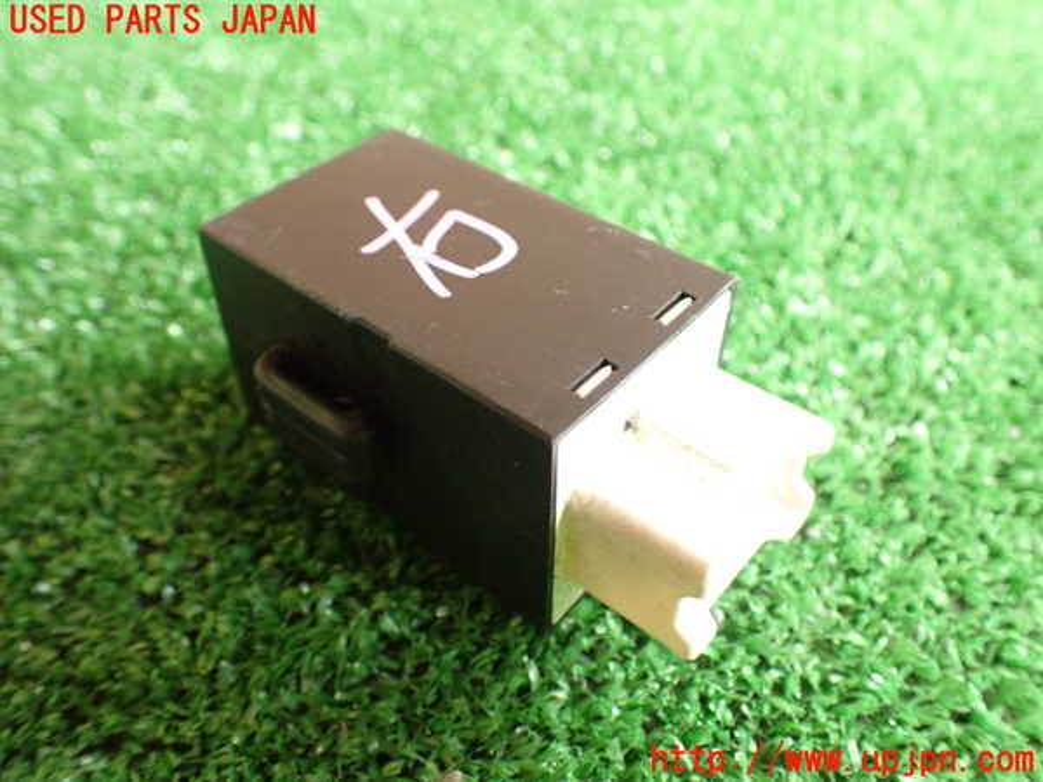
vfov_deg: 46.8
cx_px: 522
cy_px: 391
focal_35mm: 30
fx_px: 904
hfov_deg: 60.0
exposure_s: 1/60
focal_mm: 5.4
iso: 800
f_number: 2.3
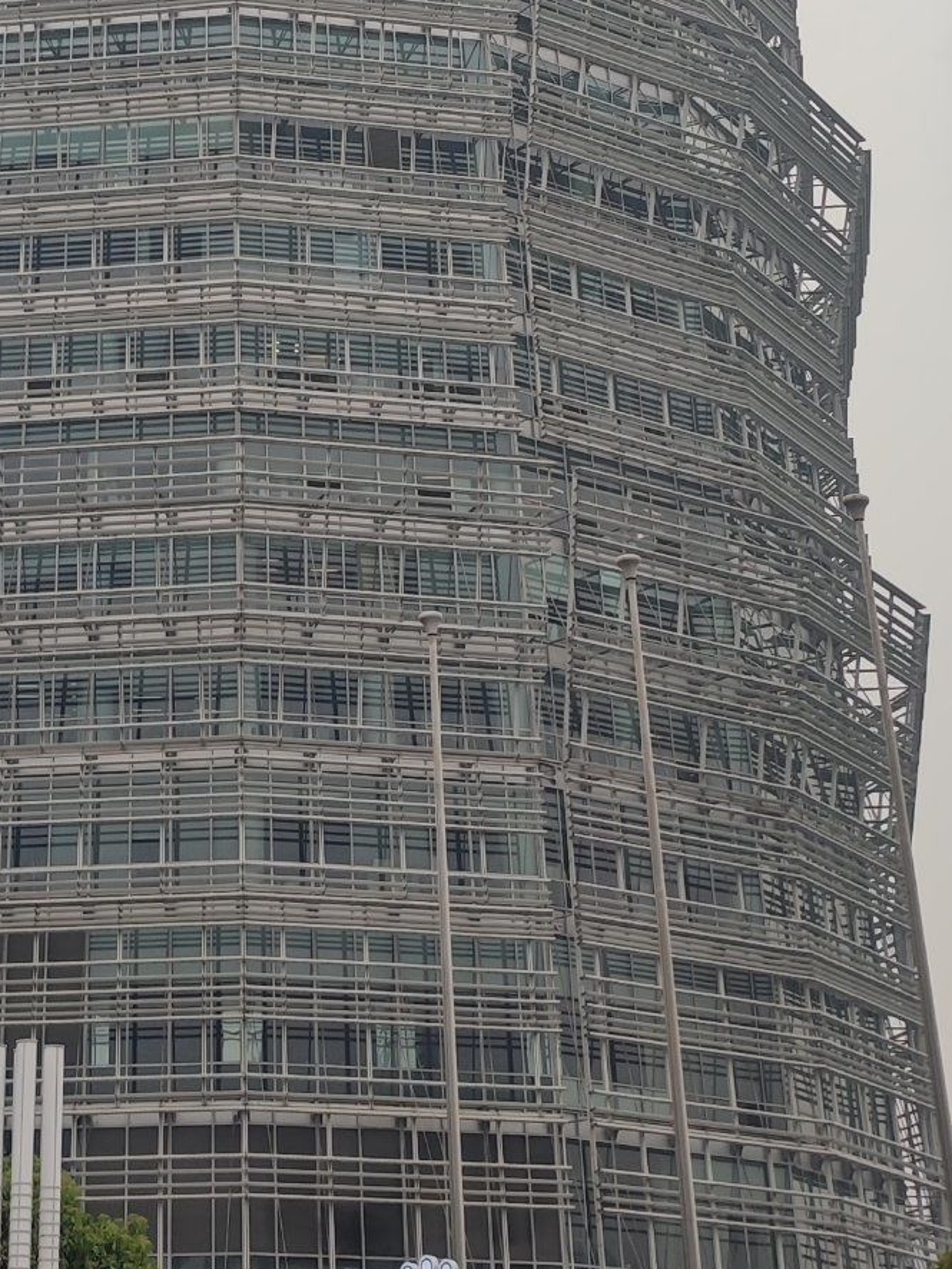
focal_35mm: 77
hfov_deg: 18.9
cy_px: -511
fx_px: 2824
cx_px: 170
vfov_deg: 22.0
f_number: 1.85
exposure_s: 1/1667
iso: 50
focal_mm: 6.78
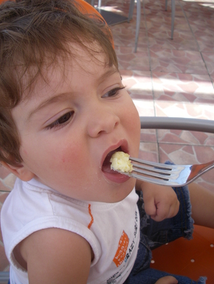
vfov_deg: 44.8
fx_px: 346
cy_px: 138
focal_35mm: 42
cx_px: 101
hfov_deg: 34.4
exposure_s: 1/320
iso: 80
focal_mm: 6.3
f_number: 3.3
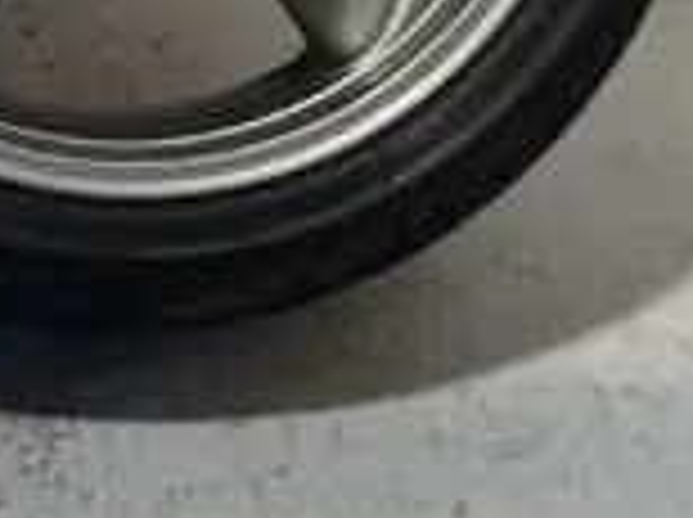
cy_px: -203
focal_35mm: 103
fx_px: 2059
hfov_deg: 18.2
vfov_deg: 13.7
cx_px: -126
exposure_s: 1/30
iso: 125
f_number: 2.8
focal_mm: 5.5
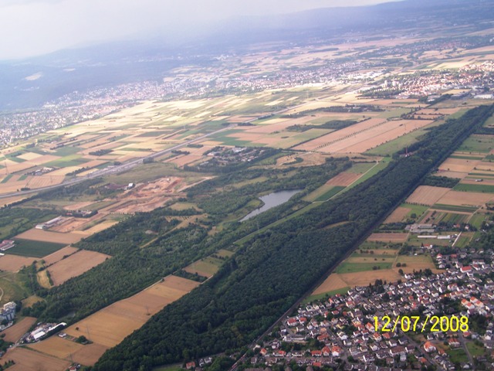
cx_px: 247
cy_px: 186
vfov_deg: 30.3
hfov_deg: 39.7
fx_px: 685
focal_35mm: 48
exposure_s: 1/125
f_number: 3
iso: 80
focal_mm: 8
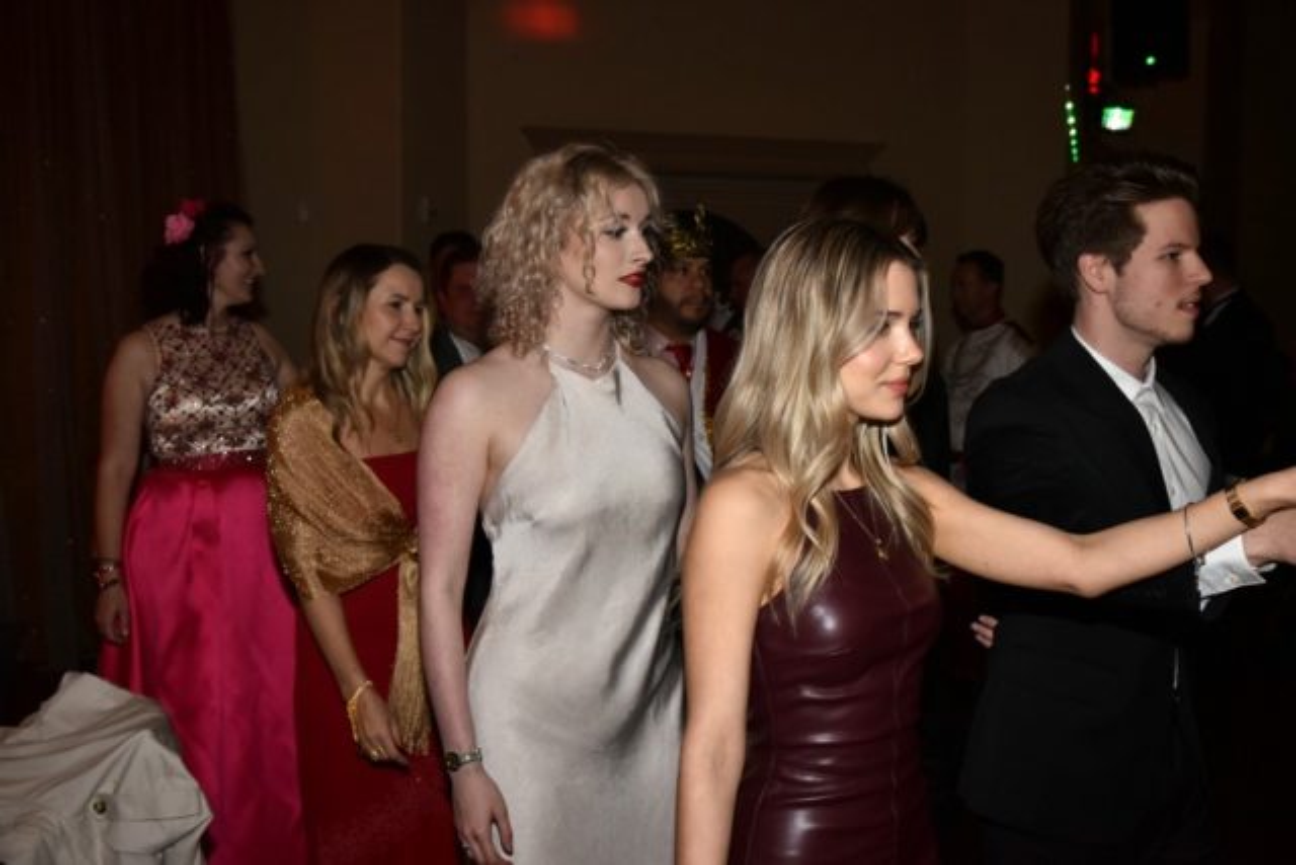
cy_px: 432
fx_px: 1368
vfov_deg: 35.1
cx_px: 648
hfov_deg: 50.7
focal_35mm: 38
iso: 1600
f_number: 6.3
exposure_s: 1/60
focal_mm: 38
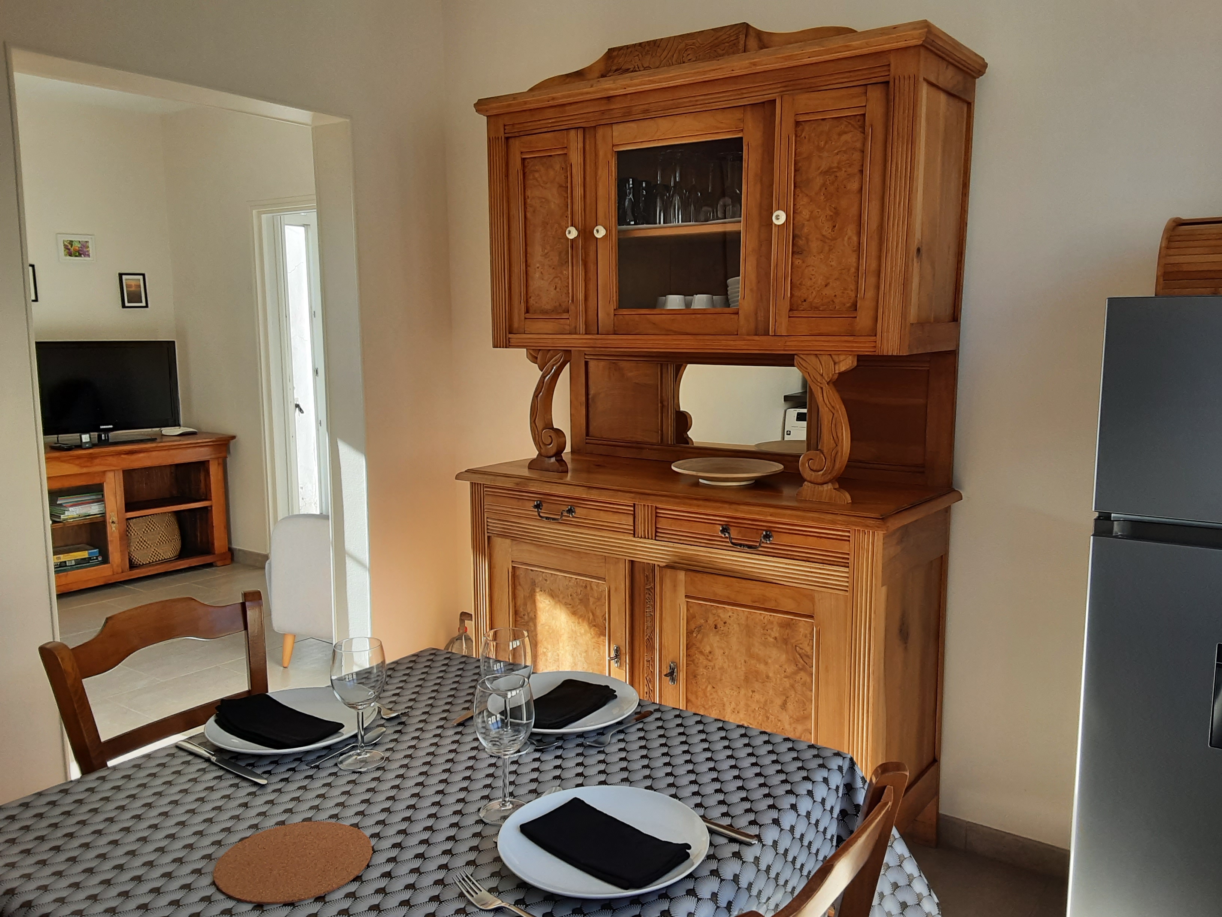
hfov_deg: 65.3
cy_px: 458
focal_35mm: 27
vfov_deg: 51.4
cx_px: 611
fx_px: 953
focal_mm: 2.91
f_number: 1.9
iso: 50
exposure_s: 1/100
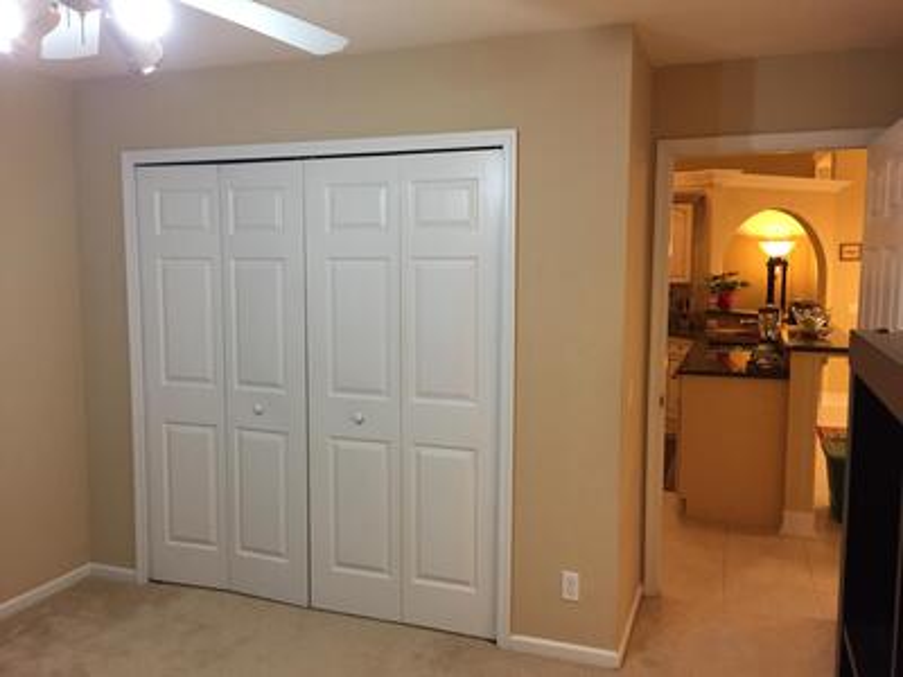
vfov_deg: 48.2
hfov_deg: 61.7
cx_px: 452
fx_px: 756
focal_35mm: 29
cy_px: 338
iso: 100
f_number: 2.2
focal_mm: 4.15
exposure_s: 1/30
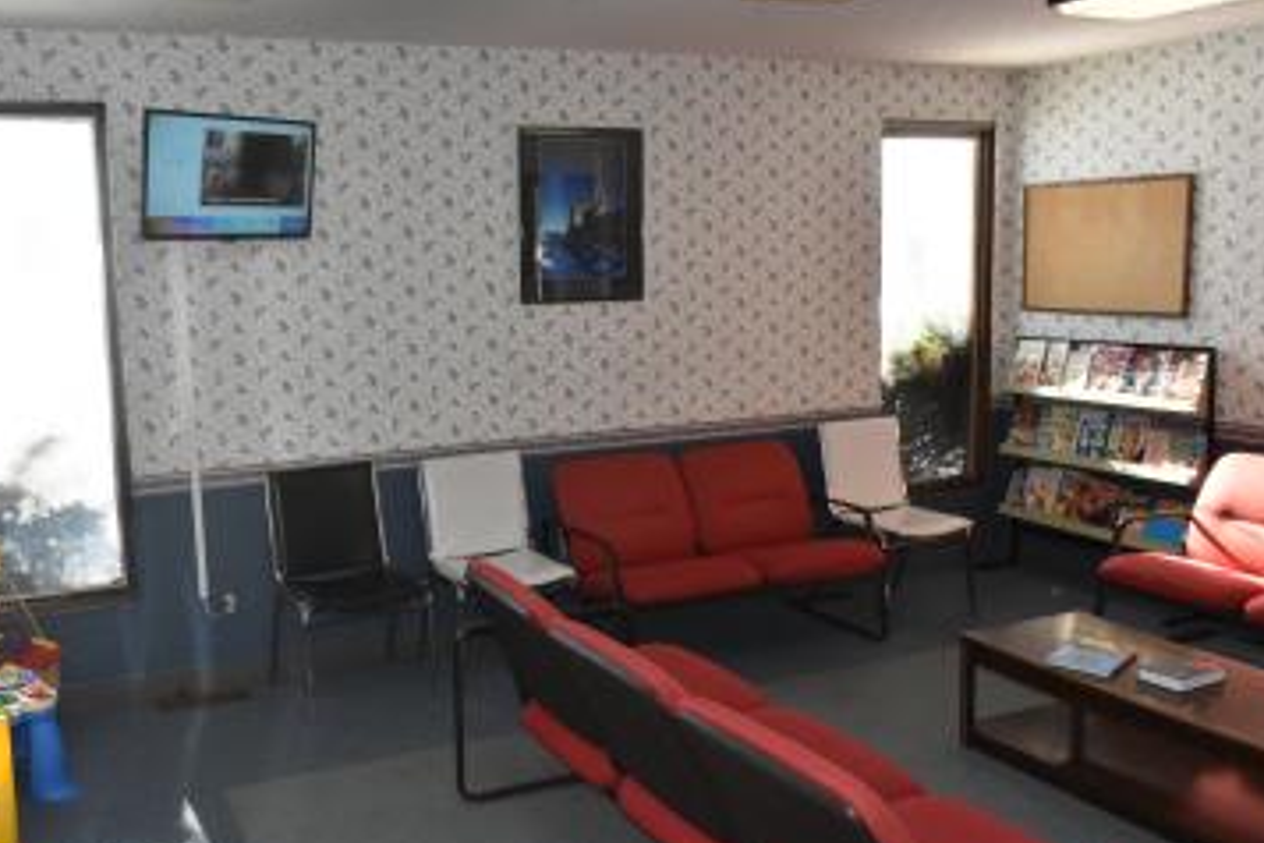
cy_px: 407
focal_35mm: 34
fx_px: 1194
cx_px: 517
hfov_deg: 55.5
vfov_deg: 38.9
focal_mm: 18
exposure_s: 1/60
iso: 1800
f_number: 16
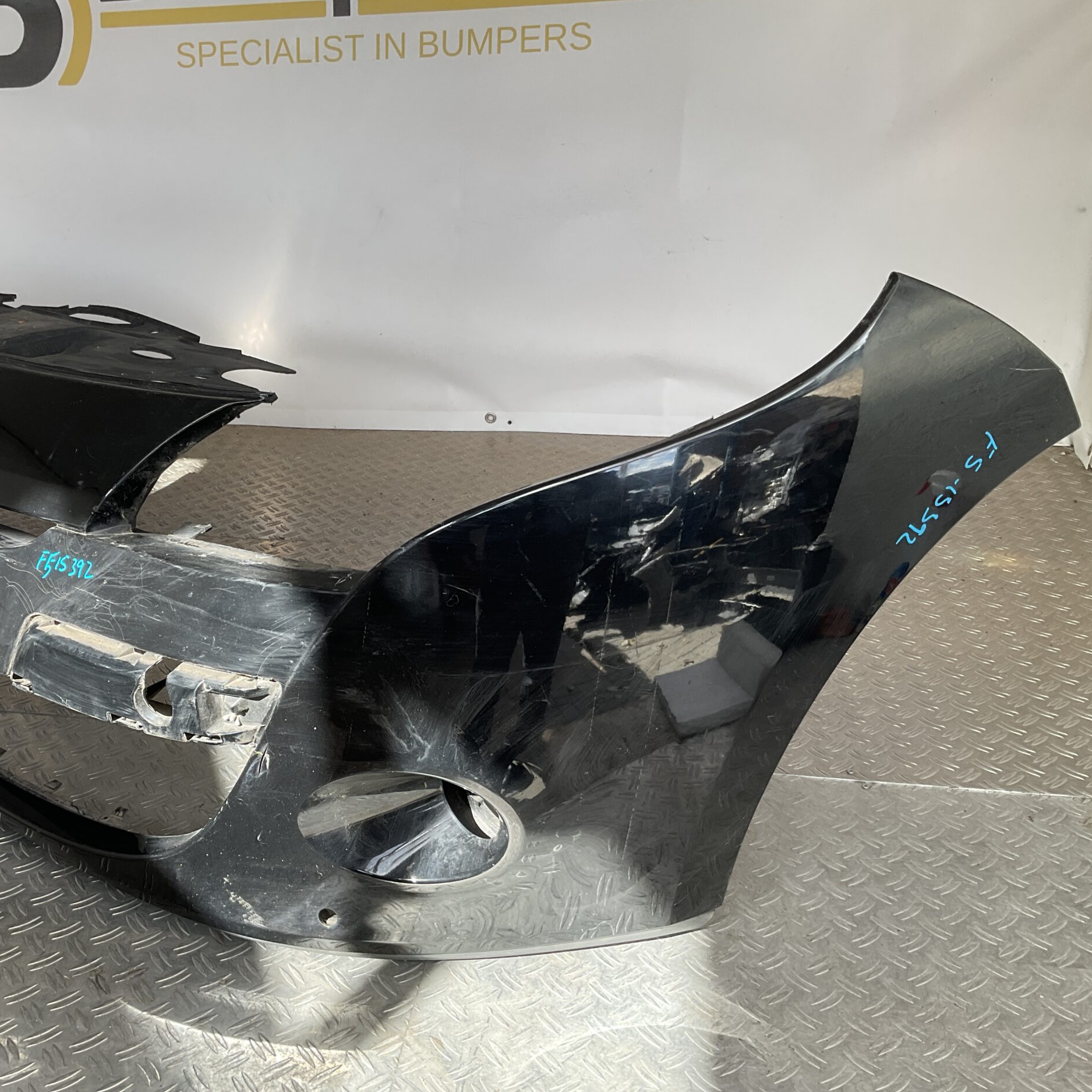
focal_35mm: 35
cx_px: 390
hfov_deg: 46.7
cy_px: 553
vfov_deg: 47.2
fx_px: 1249
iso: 16
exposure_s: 1/128
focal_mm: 3
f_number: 1.8
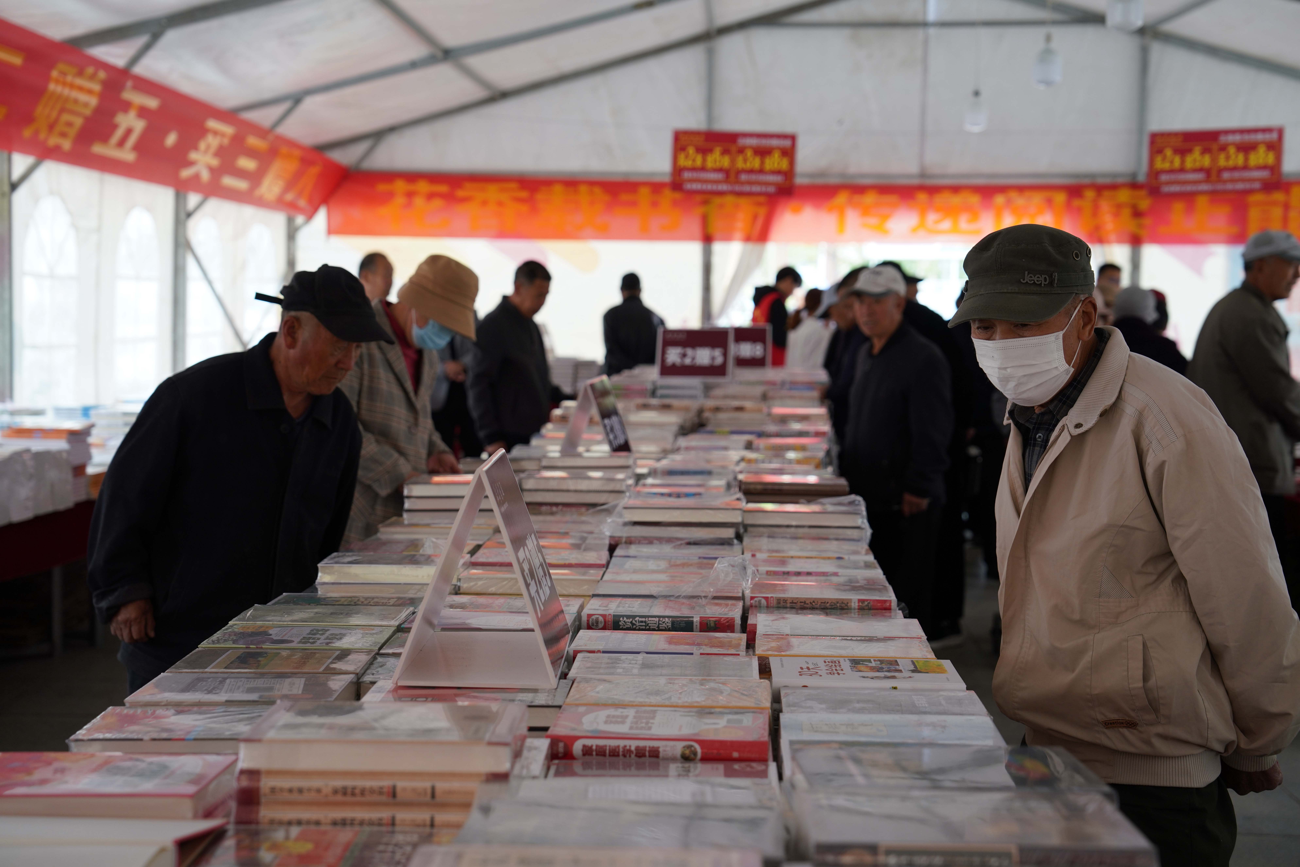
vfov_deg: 24.6
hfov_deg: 36.2
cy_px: 434
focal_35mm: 55
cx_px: 650
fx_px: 1986
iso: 320
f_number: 4
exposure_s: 1/60
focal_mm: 55
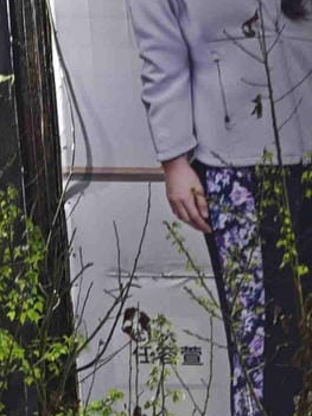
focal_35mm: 146
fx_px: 1756
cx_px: -371
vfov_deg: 12.5
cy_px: 715
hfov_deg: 9.3
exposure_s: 1/60
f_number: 1.63
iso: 800
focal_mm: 8.72
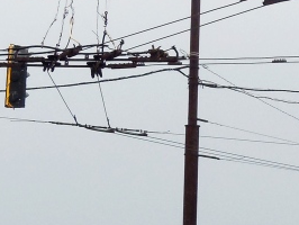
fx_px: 2066
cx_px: 391
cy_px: 168
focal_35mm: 239
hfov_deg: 8.2
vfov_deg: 6.2
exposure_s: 1/200
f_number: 4
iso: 125
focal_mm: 9.4
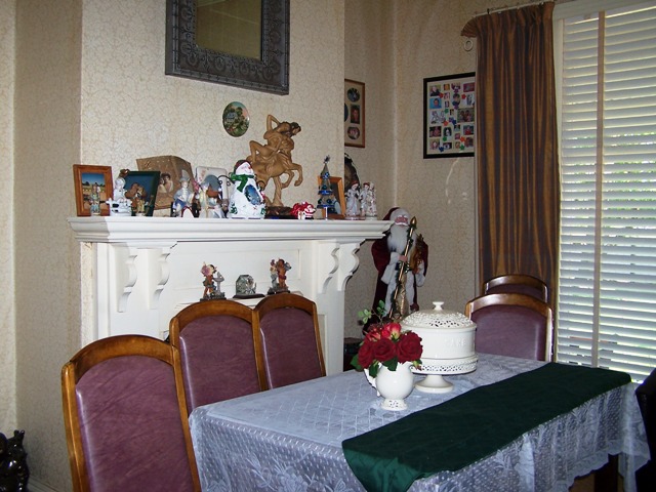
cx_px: 328
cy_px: 246
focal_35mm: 38
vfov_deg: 37.7
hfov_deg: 49.0
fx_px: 720
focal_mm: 6.3
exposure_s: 1/60
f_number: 2.8
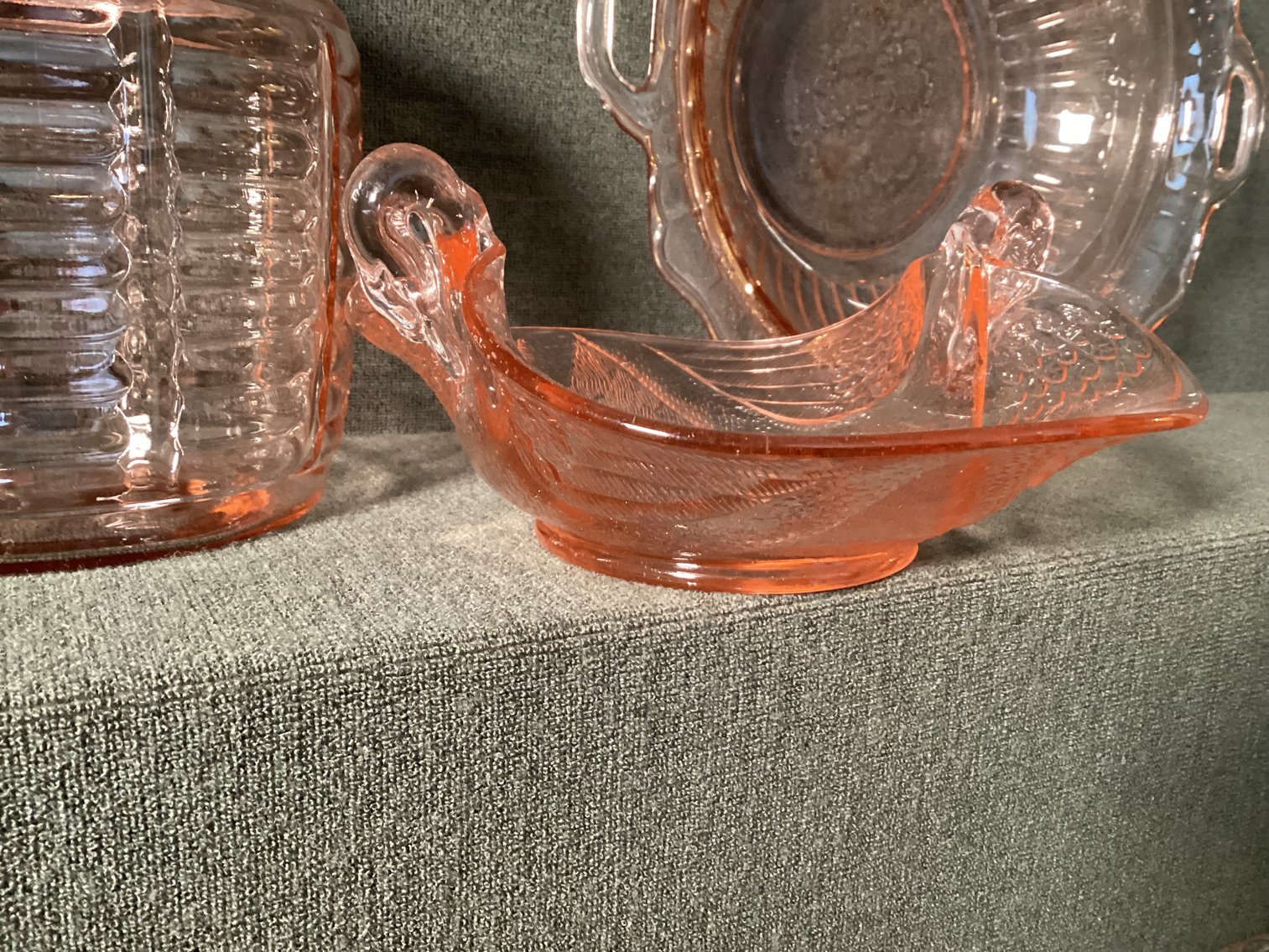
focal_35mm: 31
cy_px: 476
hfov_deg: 58.3
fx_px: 1137
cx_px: 634
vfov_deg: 45.4
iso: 400
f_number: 2.4
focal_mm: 3.3
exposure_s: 1/30
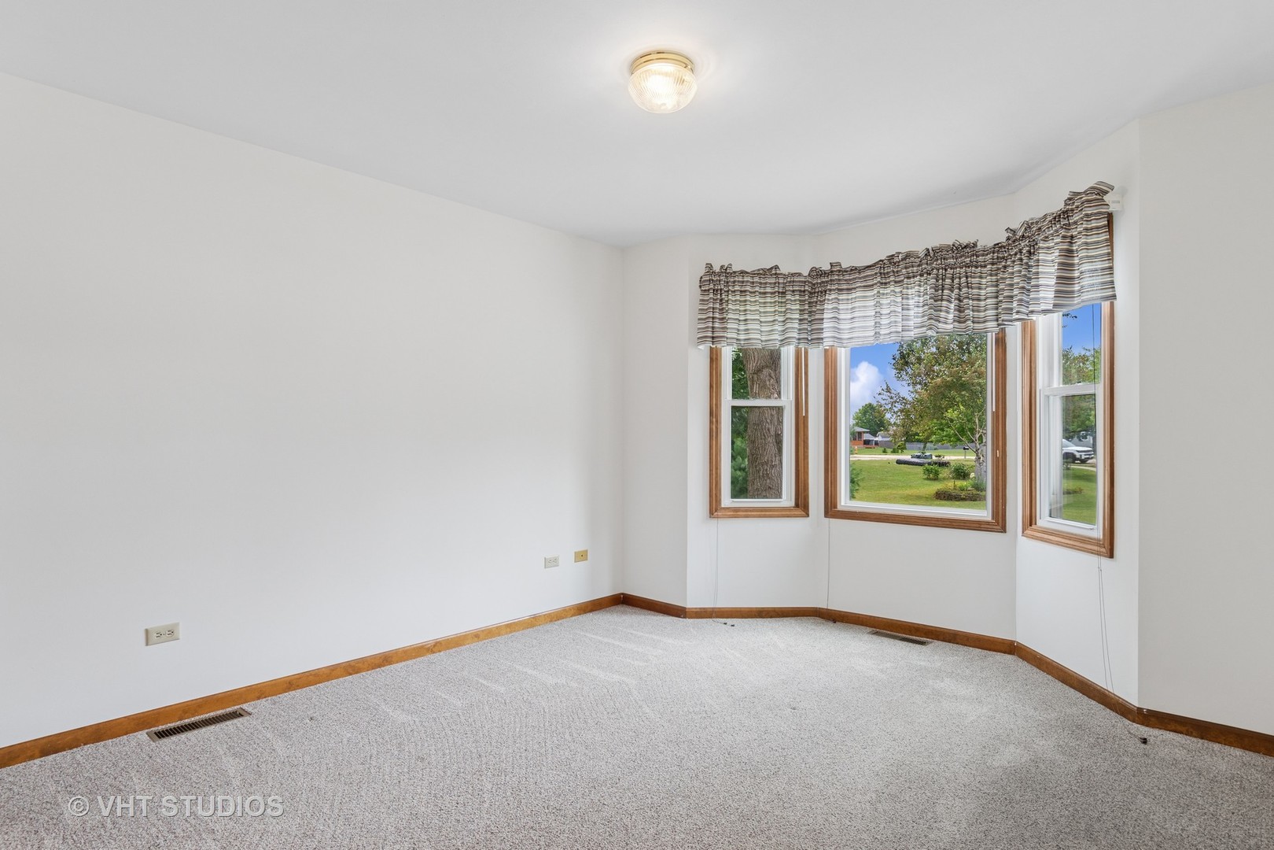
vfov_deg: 67.4
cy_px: 425
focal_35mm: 18
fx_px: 637
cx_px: 637
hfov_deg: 90.0
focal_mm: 12
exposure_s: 1/25
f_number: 8
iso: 250
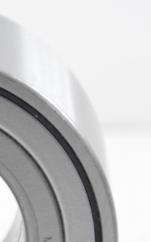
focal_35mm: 683
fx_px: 4496
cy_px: 197
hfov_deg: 1.9
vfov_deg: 3.1
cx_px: -86
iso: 3200
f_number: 7.1
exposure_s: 1/100
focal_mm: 105
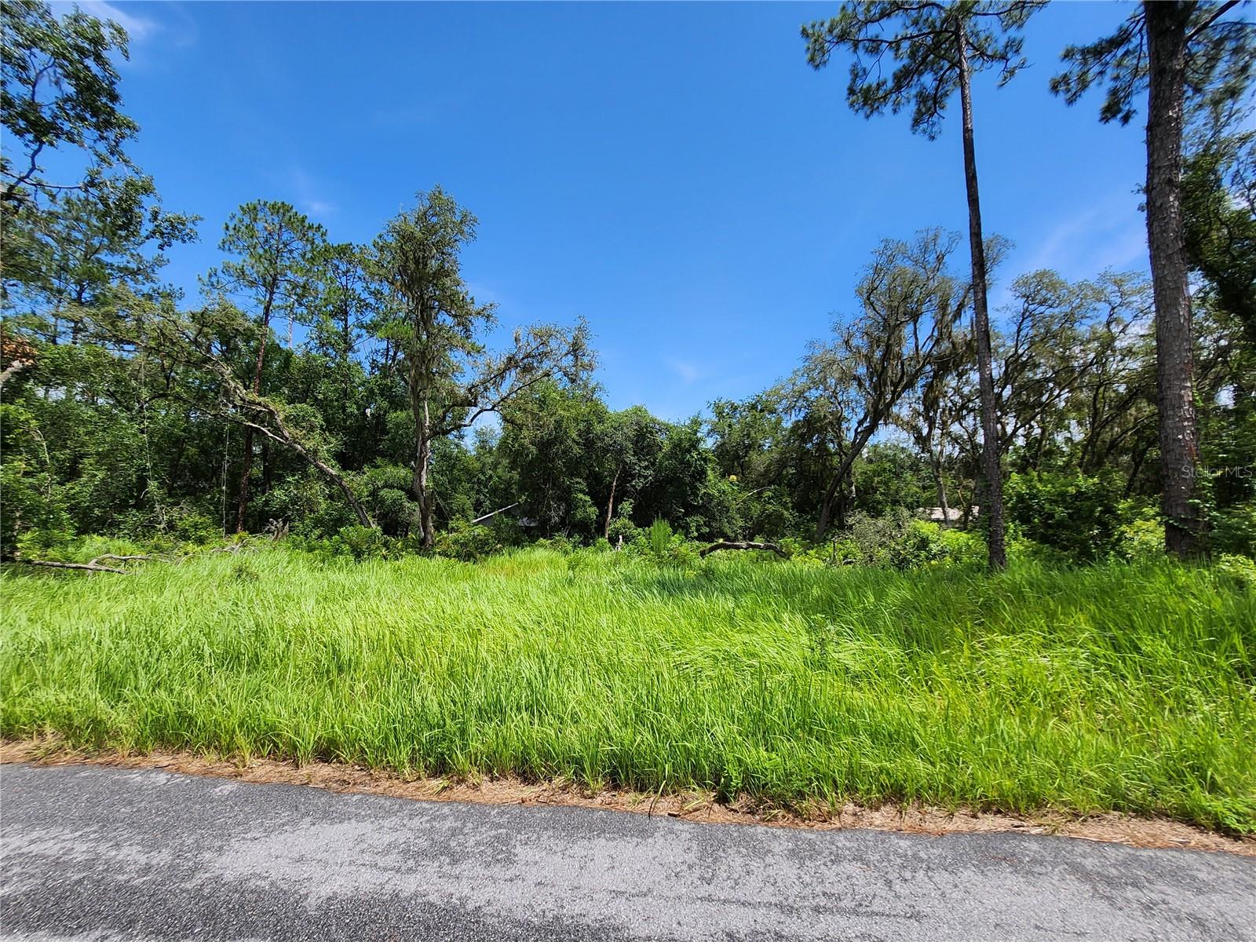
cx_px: 628
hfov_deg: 106.2
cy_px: 471
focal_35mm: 13
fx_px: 472
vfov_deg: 89.9
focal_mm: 1.7
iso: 32
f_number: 2.2
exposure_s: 1/1036
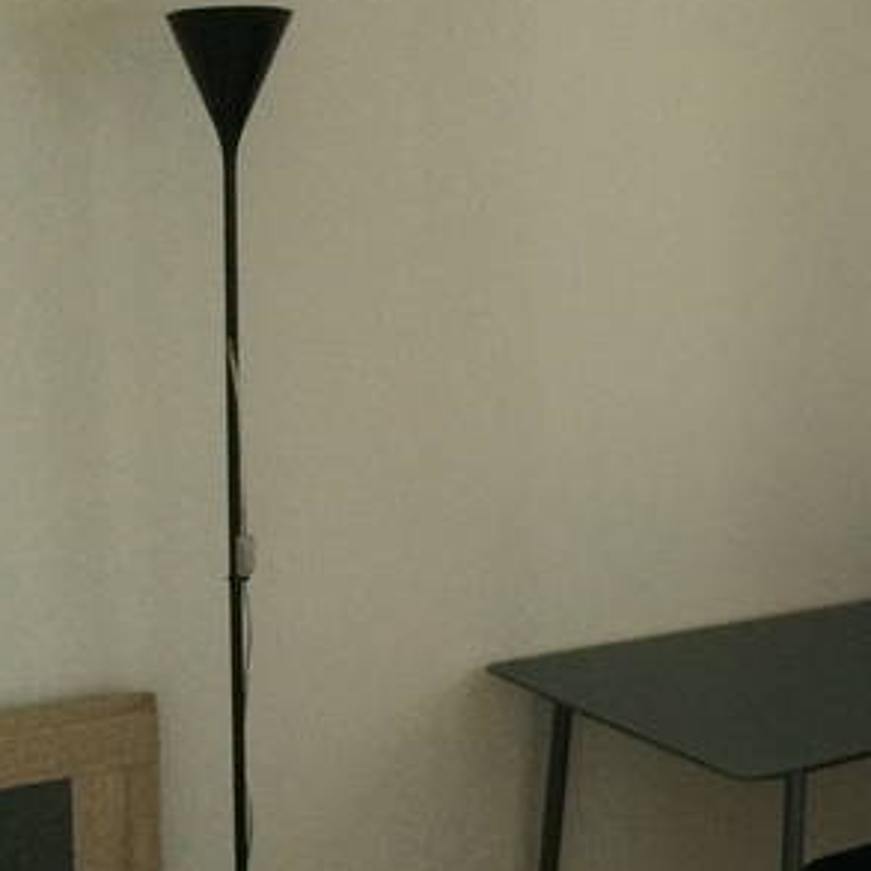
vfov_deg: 25.0
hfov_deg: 22.6
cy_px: 431
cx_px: 1094
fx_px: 1964
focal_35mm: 69
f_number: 2.2
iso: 160
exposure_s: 1/30
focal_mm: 4.15
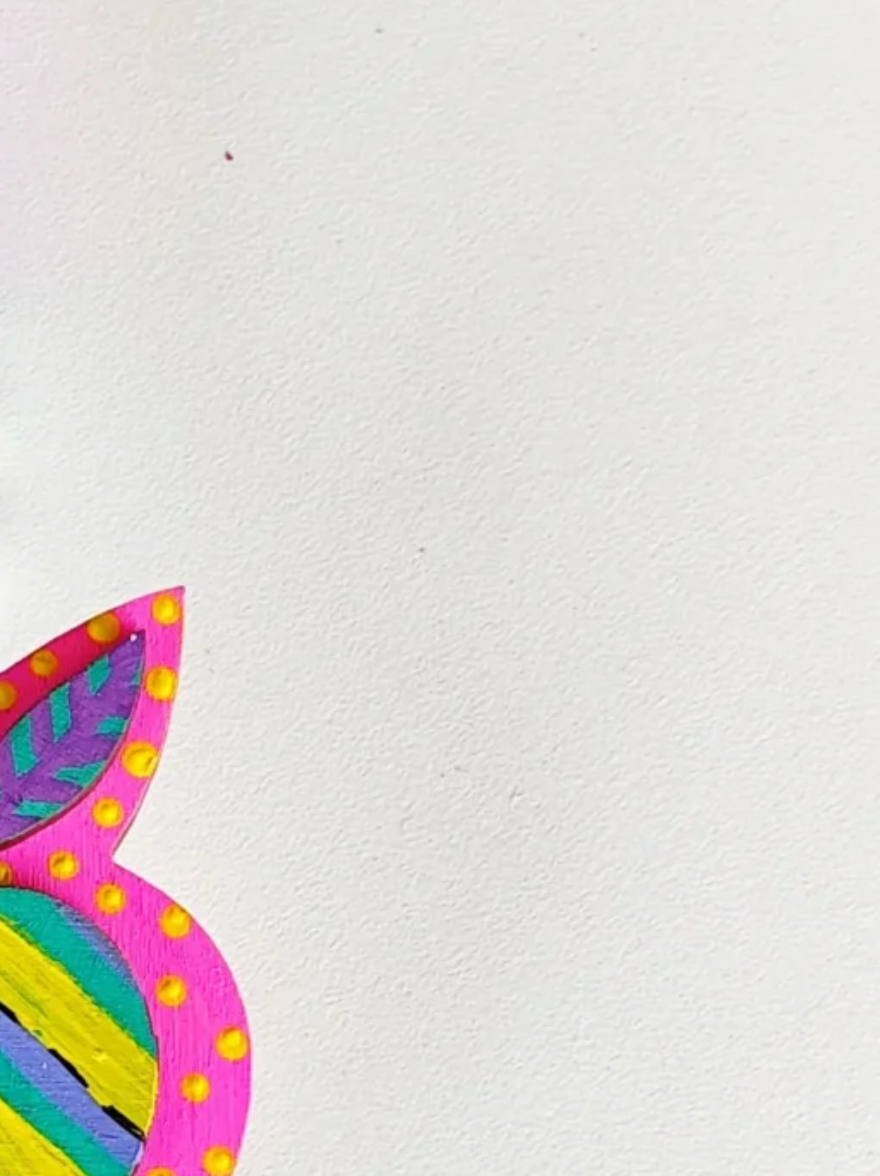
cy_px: 549
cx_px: -444
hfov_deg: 8.4
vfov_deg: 11.5
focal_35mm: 172
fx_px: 5836
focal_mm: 6.19
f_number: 1.65
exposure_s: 1/100
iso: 125
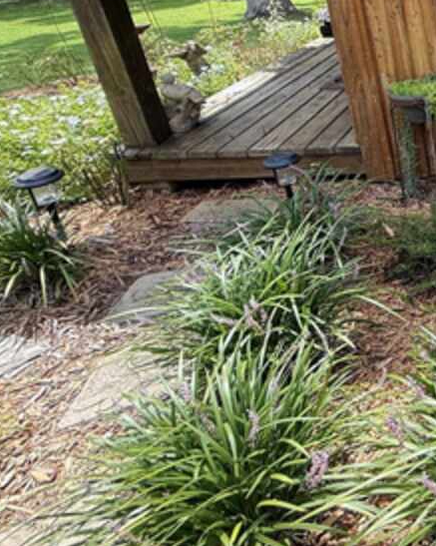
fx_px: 517
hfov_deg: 30.0
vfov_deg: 50.8
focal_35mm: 32
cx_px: 632
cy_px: 80
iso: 50
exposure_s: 1/313
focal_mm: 2.22
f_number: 2.2
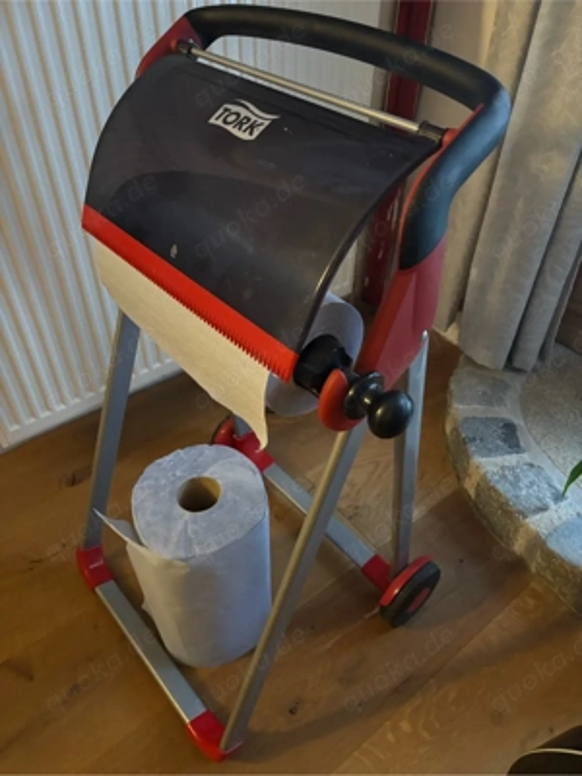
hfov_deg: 53.1
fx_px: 583
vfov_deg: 67.3
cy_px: 388
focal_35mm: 26
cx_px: 291
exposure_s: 1/25
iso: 800
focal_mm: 5.96
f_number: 1.6
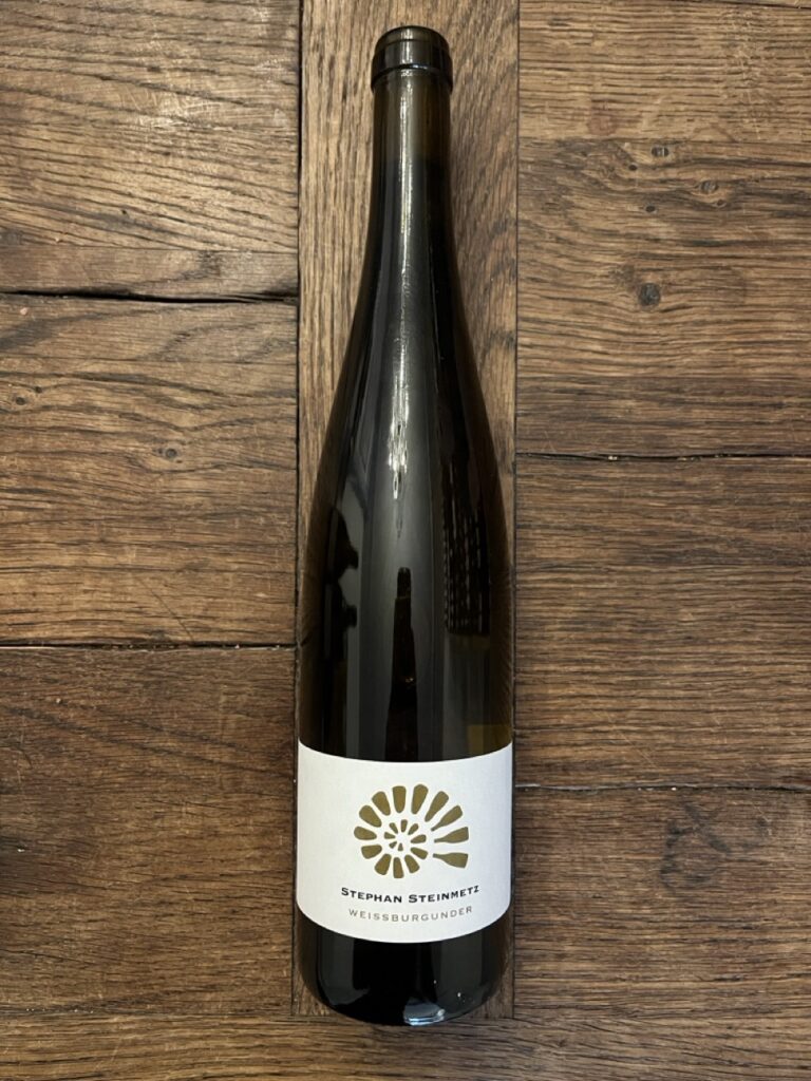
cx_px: 406
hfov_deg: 53.1
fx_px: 812
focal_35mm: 26
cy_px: 540
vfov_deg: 67.3
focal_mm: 5.1
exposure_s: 1/50
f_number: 1.6
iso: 500
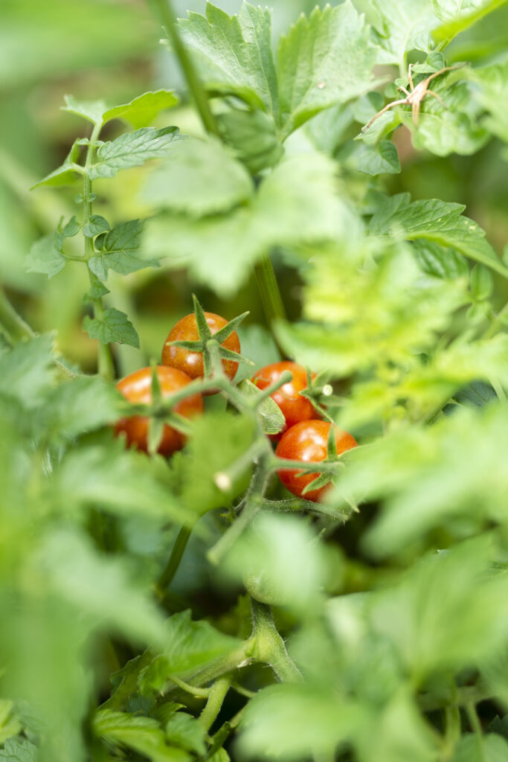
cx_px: 254
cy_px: 381
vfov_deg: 37.8
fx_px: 1111
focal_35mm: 52
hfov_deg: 25.8
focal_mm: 35
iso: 100
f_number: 2
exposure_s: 1/200
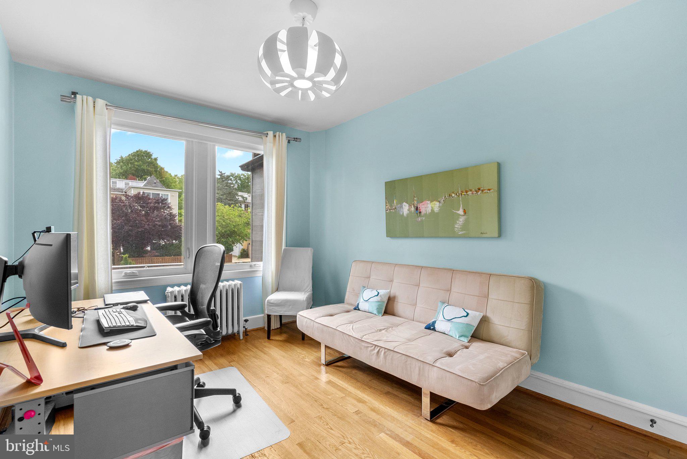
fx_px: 305
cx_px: 344
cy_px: 230
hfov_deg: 96.7
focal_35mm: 16
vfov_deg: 73.8
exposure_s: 1/10
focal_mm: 16
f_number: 8
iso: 250
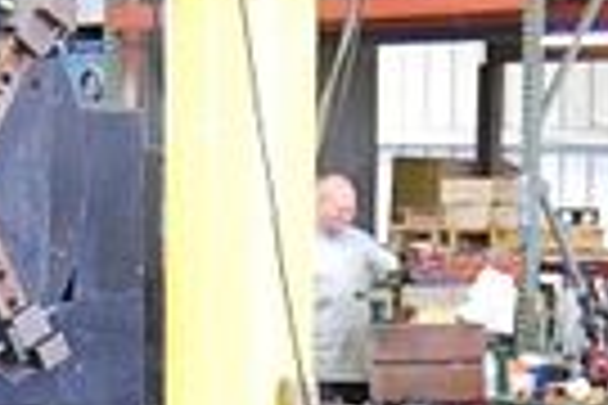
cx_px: 284
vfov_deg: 8.6
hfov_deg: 13.4
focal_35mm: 153
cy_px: 752
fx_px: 2588
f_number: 3.8
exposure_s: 1/30
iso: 720
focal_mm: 23
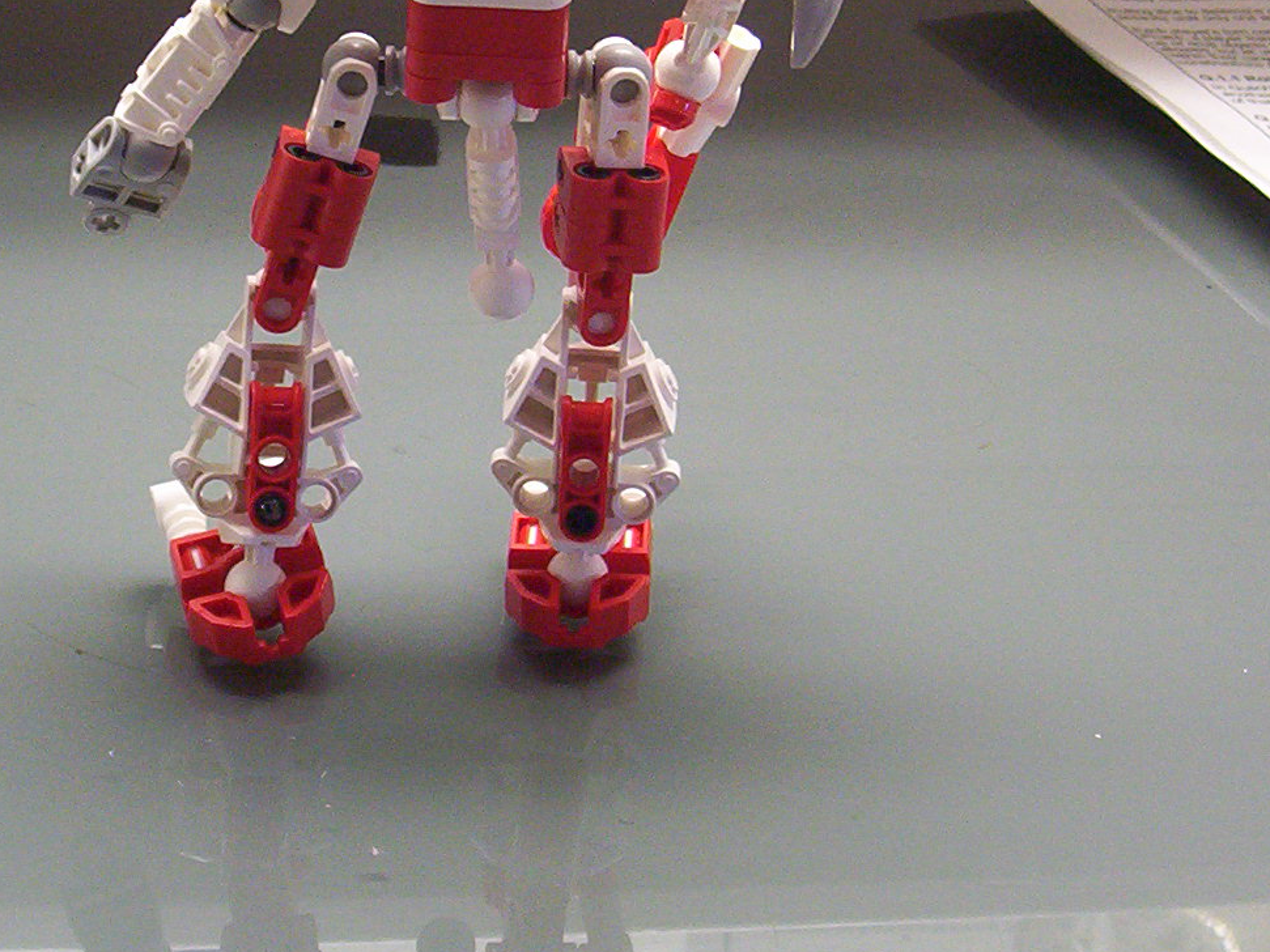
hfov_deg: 21.5
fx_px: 3338
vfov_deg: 16.1
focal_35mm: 91
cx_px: 498
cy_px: 226
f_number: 2.97
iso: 200
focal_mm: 7.1
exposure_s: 1/38
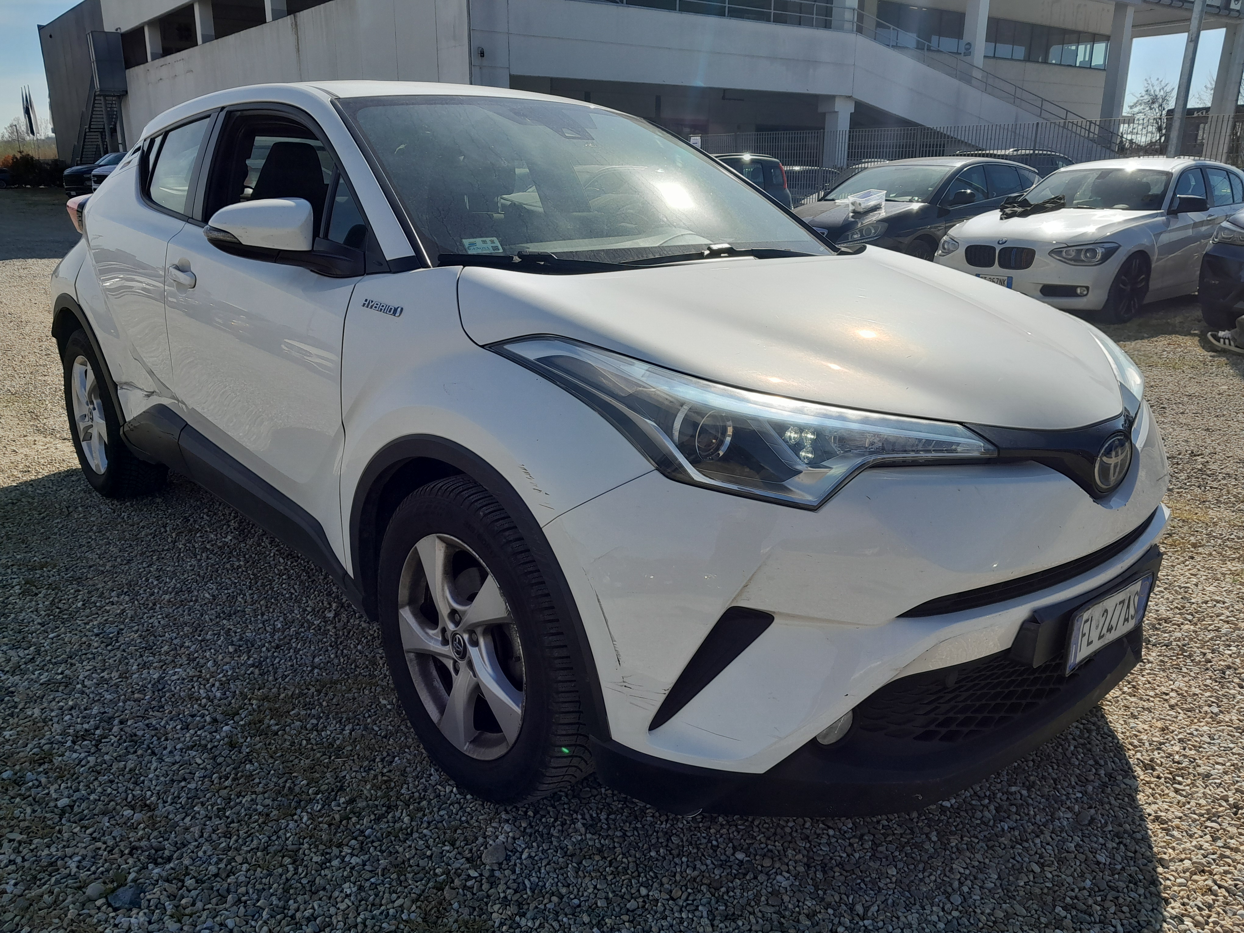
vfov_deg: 51.4
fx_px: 970
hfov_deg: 65.3
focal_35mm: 27
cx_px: 622
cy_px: 466
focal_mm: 4
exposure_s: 1/651
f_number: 1.8
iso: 40
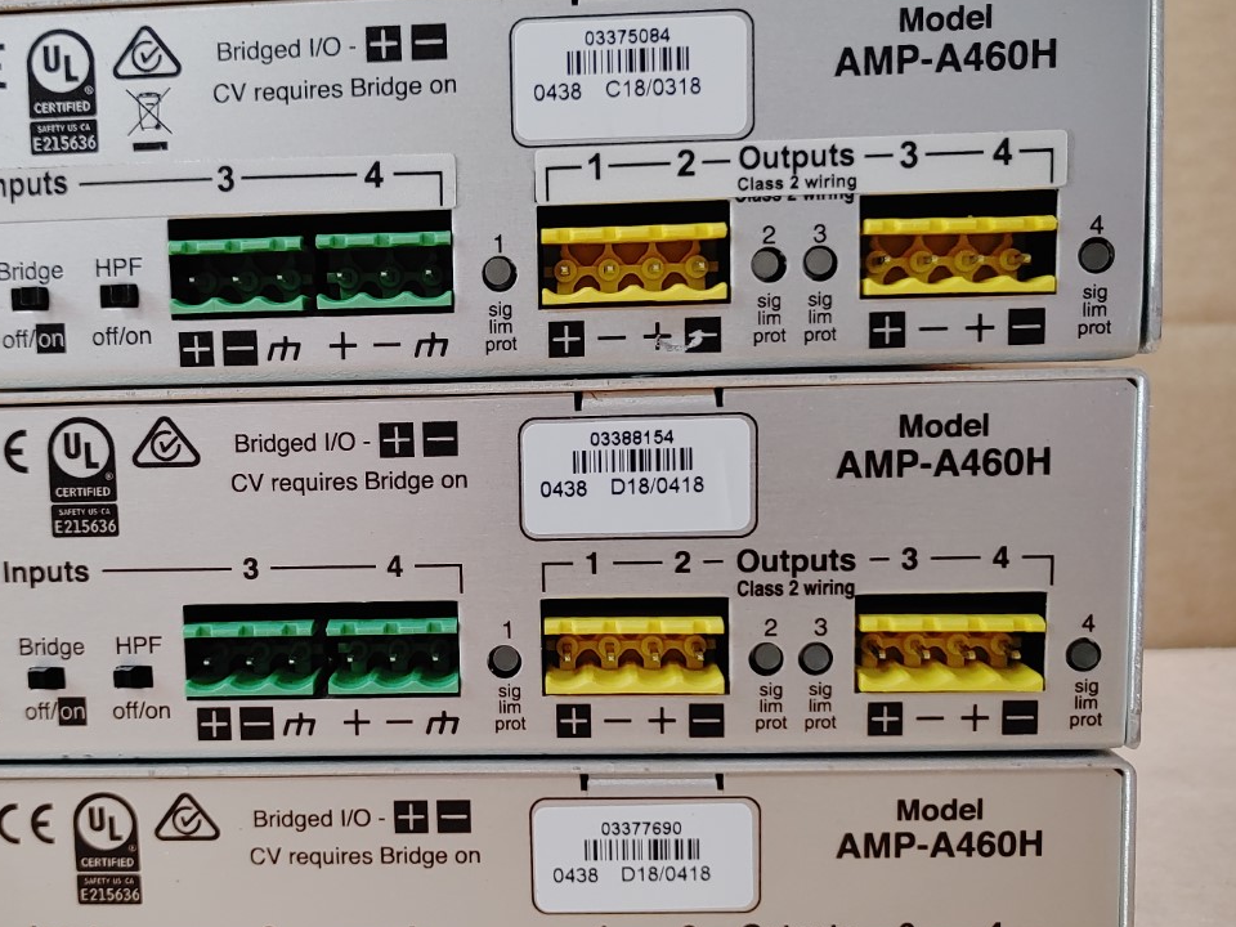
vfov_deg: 34.3
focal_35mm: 42
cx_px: 395
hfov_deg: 44.0
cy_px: 545
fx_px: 1500
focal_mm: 4.36
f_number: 1.8
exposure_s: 1/120
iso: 50
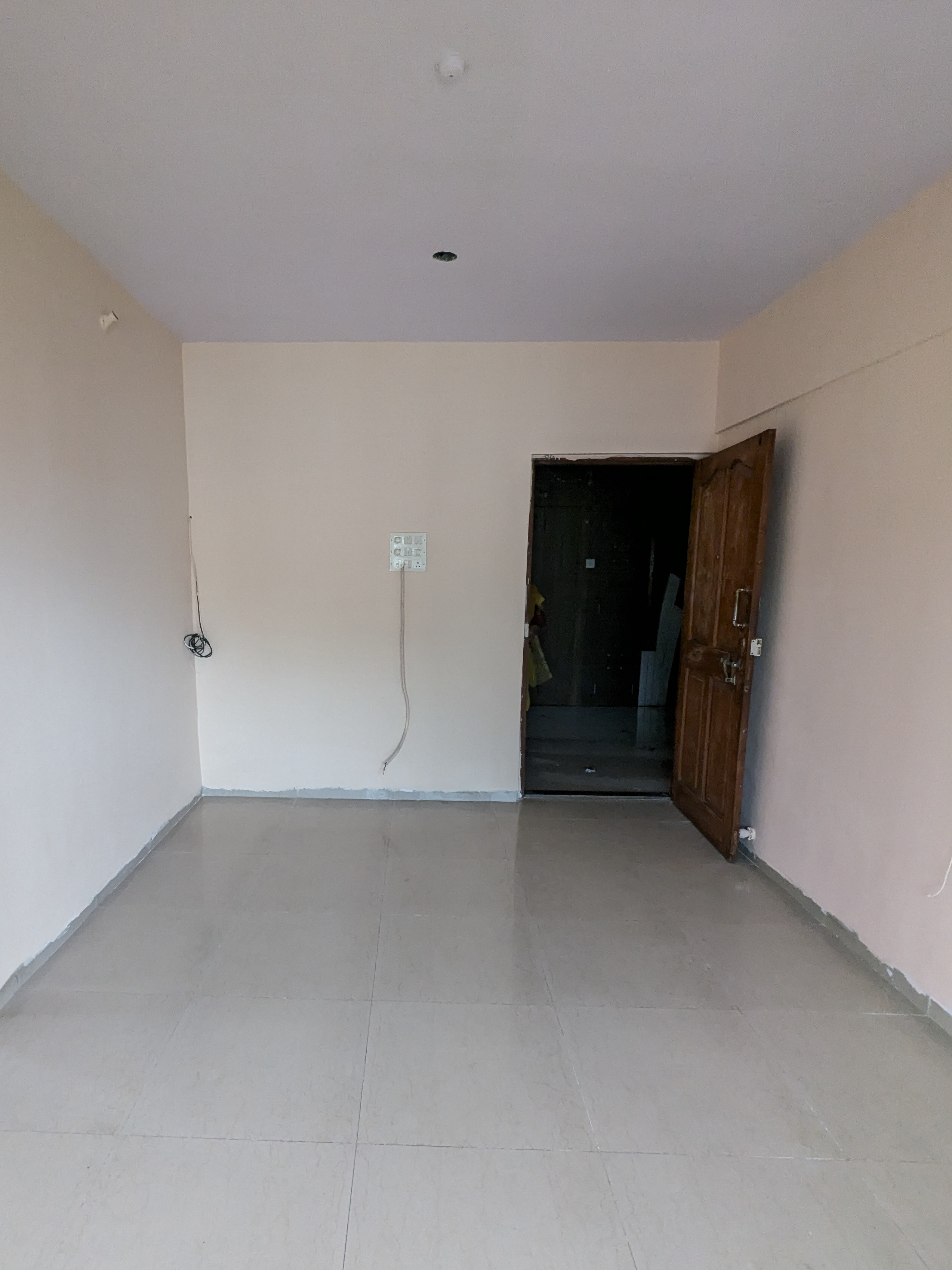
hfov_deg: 68.1
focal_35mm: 19
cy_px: 700
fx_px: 697
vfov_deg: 84.4
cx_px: 388
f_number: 2.2
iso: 87
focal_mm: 2.35
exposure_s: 1/100
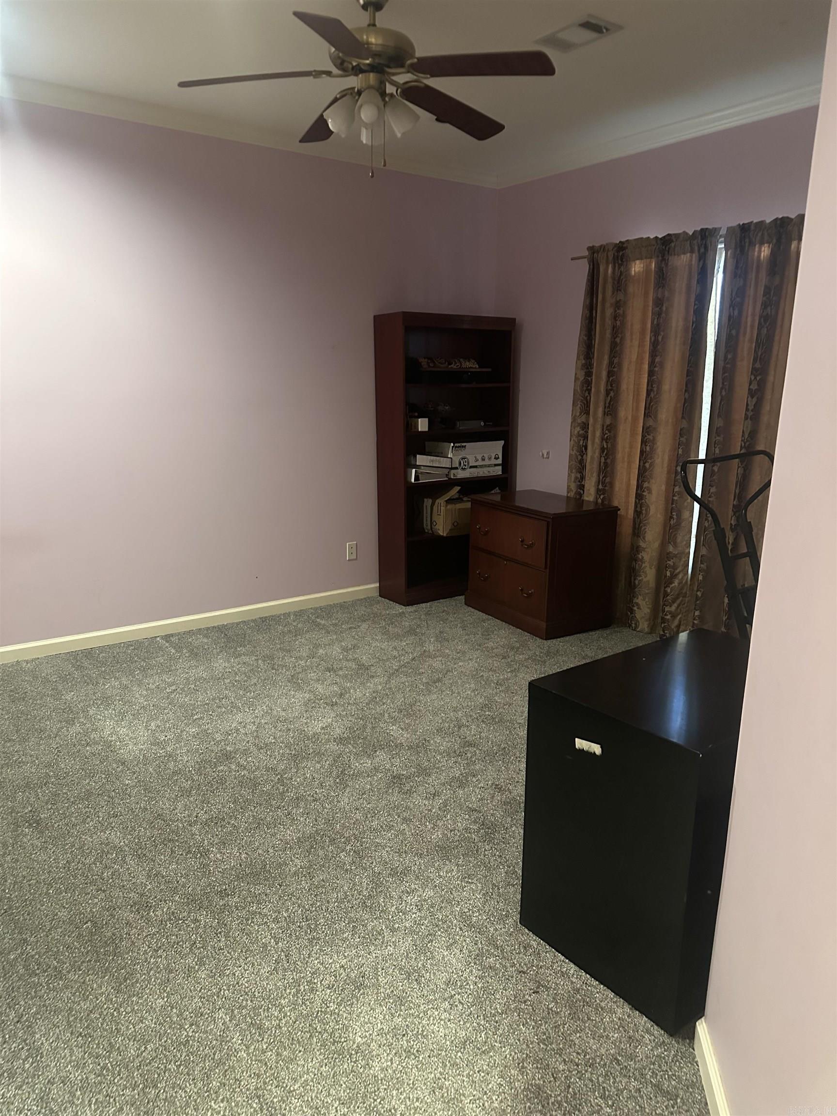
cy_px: 558
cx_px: 418
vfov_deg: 71.6
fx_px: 774
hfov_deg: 56.8
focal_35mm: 24
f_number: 1.78
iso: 800
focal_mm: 6.86
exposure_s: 1/40
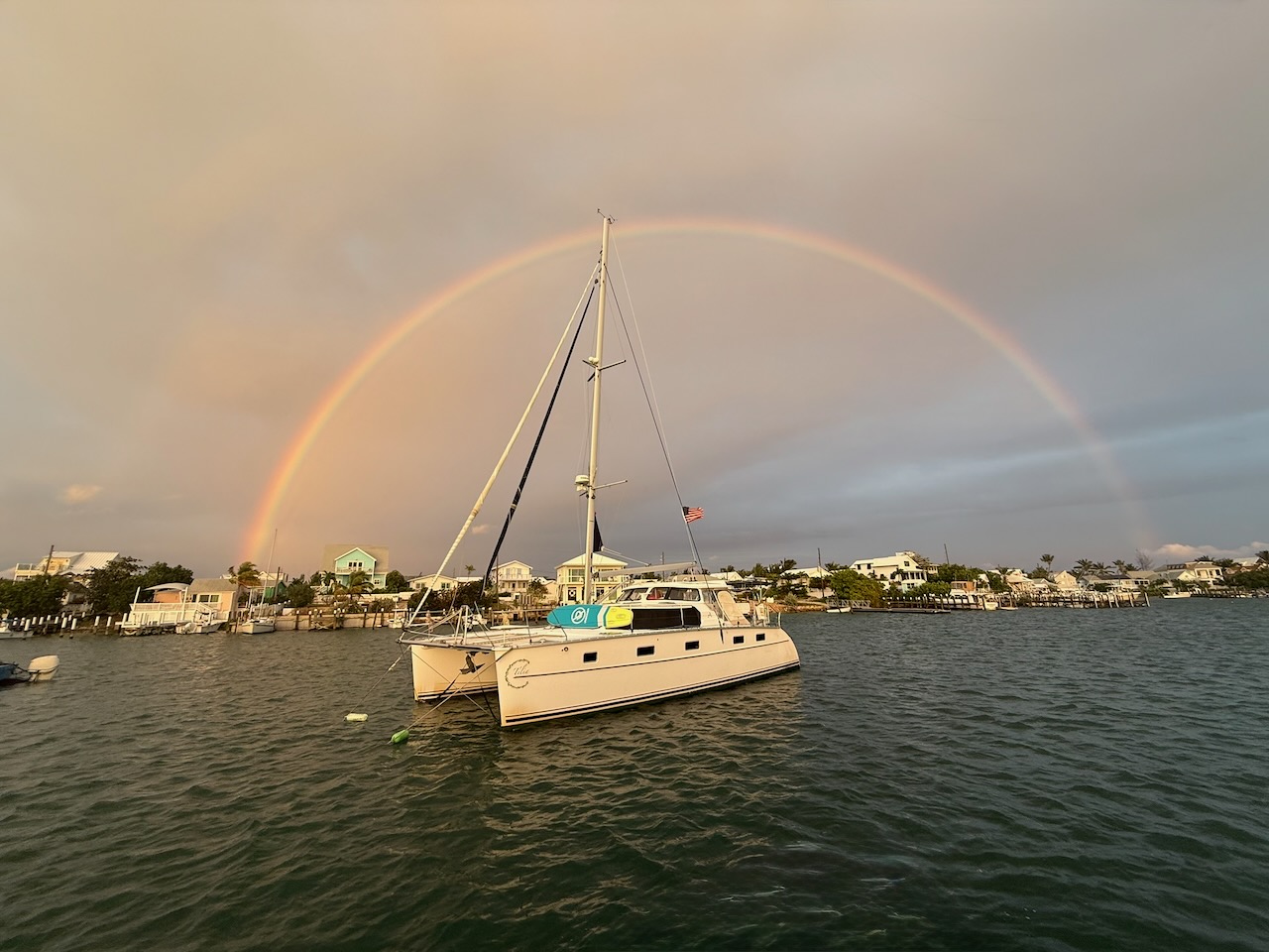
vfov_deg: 85.7
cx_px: 634
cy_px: 476
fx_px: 513
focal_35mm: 14
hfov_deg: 102.1
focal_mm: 2.22
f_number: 2.2
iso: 50
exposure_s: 1/114
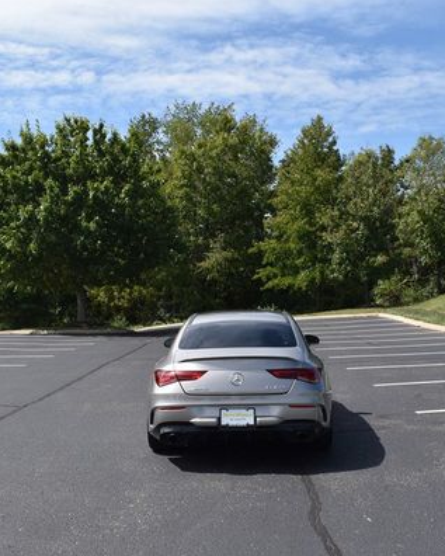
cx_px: 246
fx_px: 675
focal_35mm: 41
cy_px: 297
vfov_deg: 44.8
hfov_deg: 36.5
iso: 100
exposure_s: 1/250
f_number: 8
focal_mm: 18
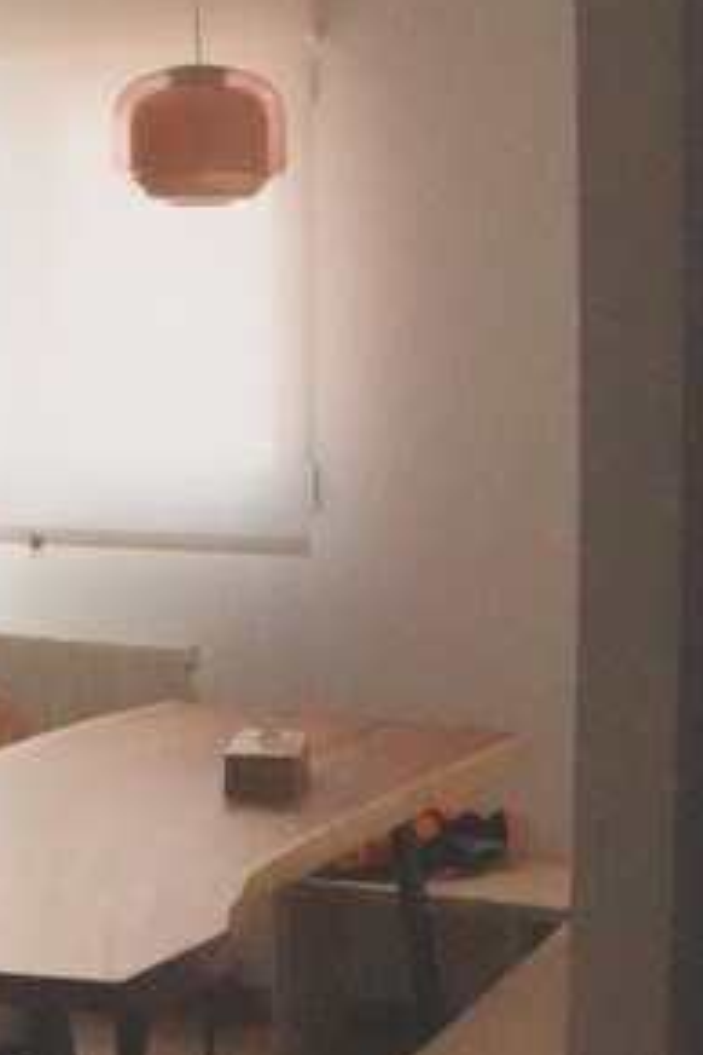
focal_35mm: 74
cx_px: -103
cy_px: 500
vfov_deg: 27.3
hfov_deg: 17.7
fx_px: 2167
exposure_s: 1/800
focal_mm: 19
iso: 25600
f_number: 10
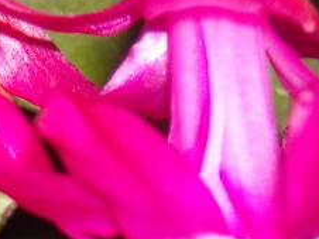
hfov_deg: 5.7
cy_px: 421
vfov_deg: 4.3
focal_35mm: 345
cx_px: -30
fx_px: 3176
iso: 64
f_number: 7.7
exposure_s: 1/125
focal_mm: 12.3
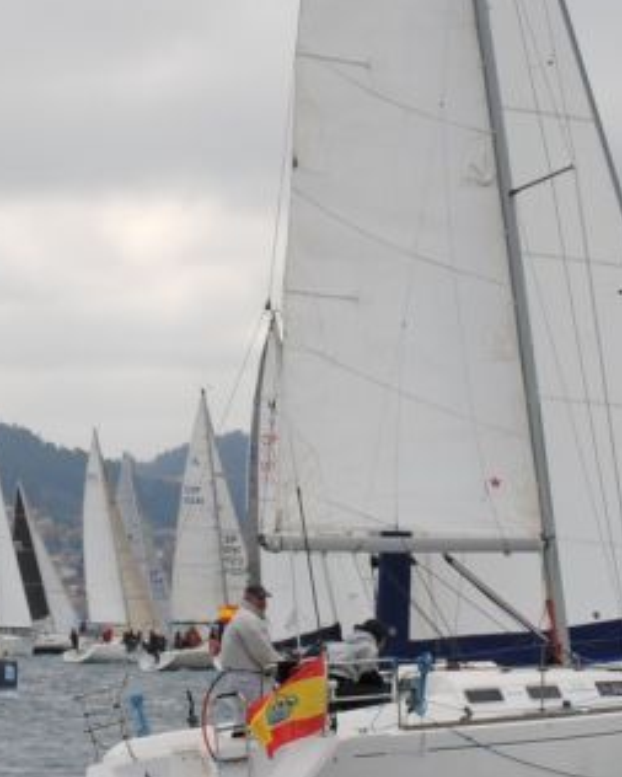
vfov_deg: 9.8
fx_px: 4512
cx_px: 5
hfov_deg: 7.8
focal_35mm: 196
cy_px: 237
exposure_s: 1/250
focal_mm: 55
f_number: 8
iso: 100
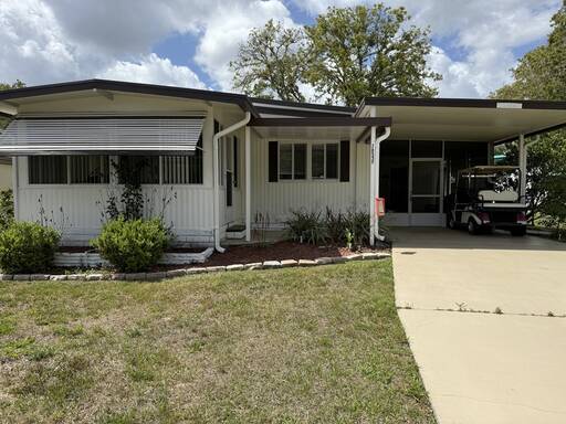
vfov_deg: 56.8
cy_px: 212
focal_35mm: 24
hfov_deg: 71.6
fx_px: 392
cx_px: 283
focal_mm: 6.76
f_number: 1.78
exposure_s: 1/5319
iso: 80
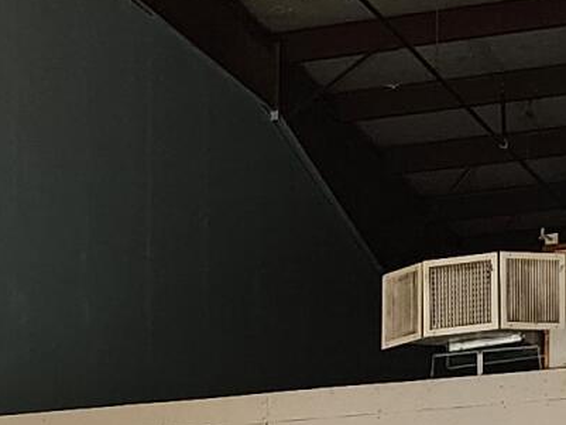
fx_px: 2813
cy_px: 991
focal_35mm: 172
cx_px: -123
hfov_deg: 11.3
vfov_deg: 8.0
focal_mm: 6.4
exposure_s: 1/120
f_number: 1.8
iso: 500
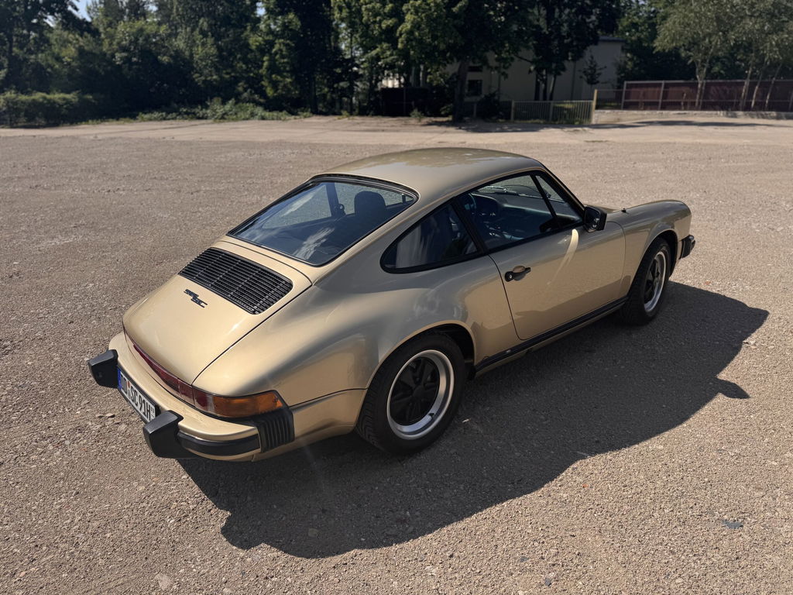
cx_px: 396
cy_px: 298
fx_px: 550
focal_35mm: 24
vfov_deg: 56.8
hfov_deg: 71.6
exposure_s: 1/12346
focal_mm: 6.76
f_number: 1.78
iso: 80
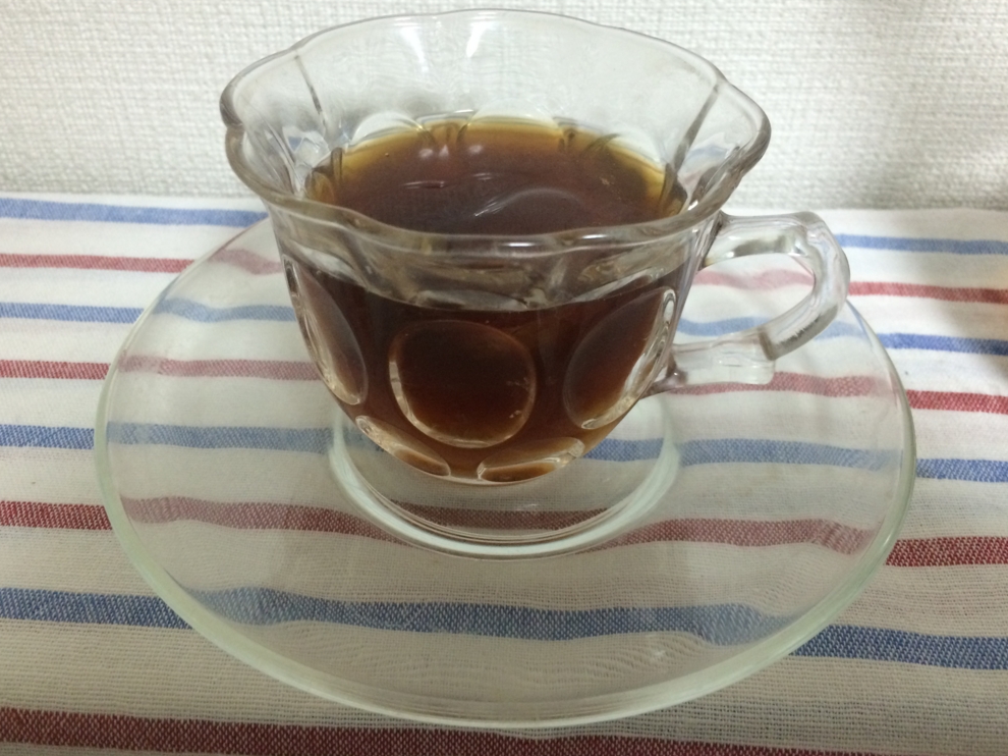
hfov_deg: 60.0
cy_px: 374
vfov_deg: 46.8
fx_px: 873
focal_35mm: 30
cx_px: 494
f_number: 2.2
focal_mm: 4.15
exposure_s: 1/33
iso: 250
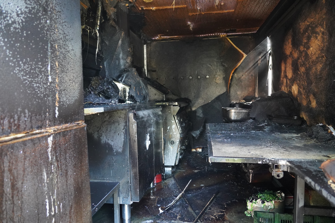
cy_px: 112
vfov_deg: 53.1
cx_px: 168
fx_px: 223
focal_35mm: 24
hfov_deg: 73.7
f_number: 4
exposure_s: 1/160
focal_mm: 24
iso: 8000
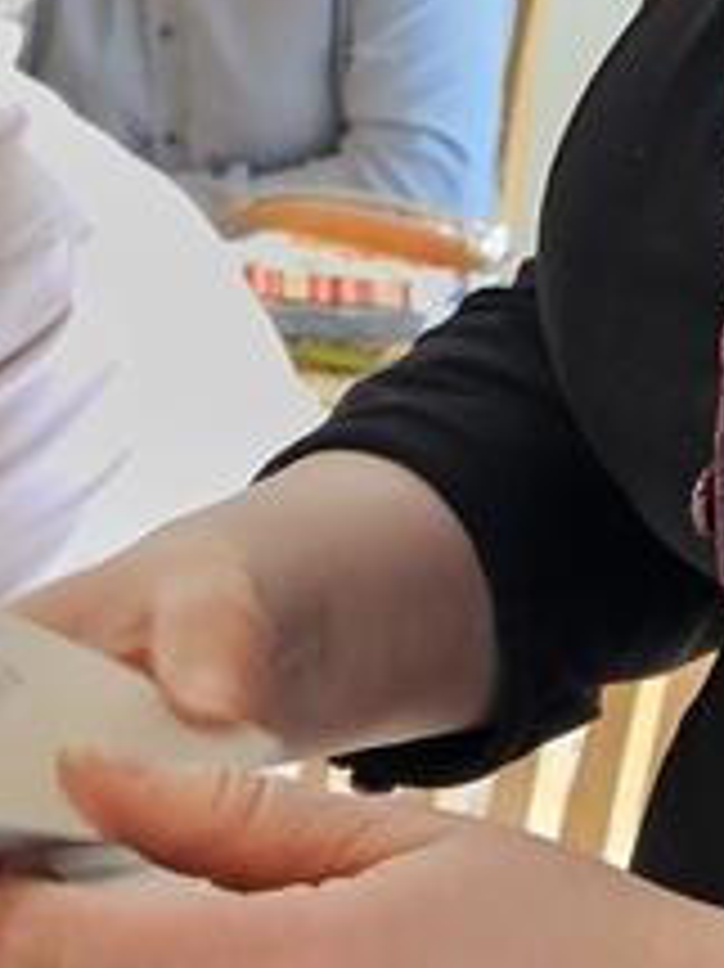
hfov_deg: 11.4
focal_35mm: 123
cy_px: -72
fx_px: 3433
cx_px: 1178
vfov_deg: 15.6
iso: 320
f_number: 1.8
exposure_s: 1/100
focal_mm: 5.4
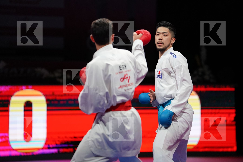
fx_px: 1350
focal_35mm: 200
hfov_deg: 10.3
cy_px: 81
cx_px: 122
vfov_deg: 6.9
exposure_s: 1/1000
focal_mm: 200
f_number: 2.8
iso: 3200
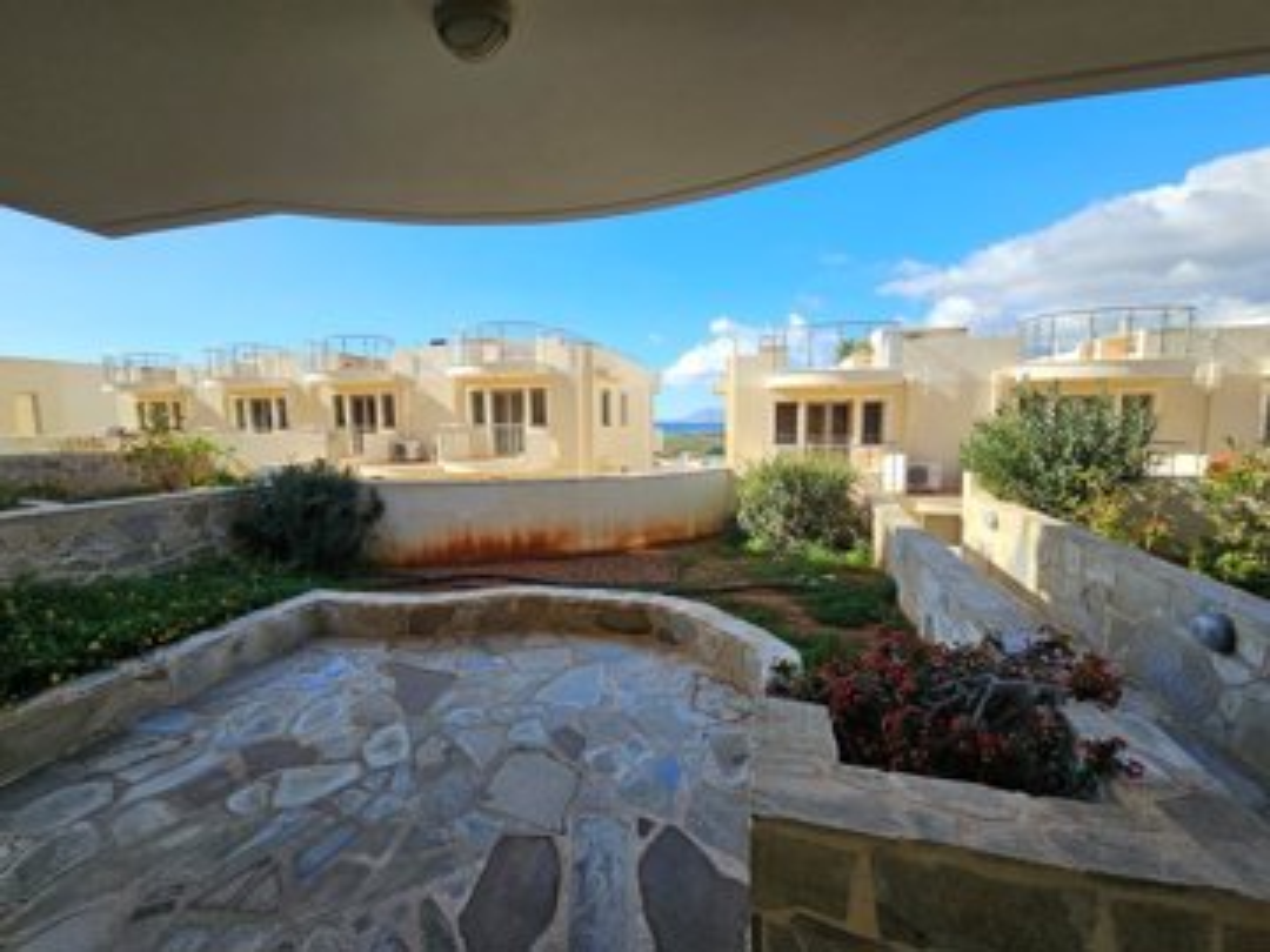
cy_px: 476
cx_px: 635
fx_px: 477
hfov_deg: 106.2
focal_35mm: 13
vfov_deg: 89.9
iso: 50
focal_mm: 2.2
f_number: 2.2
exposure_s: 1/1096
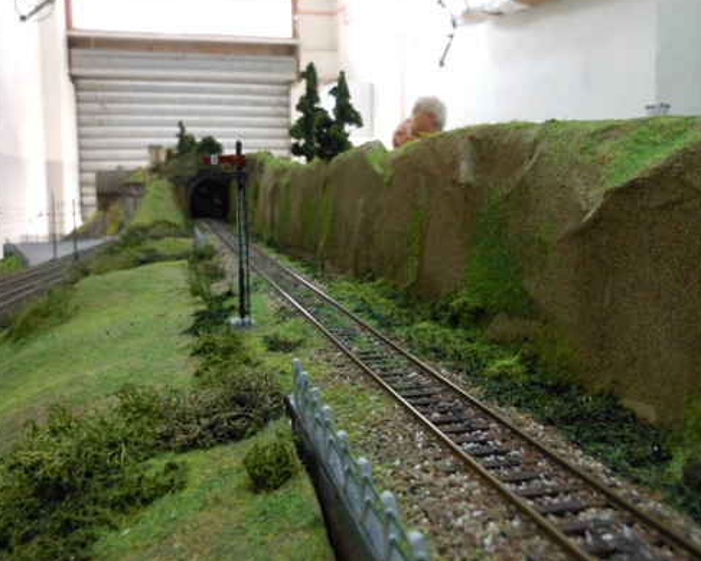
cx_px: 384
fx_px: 747
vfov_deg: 41.0
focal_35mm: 36
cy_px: 234
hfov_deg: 50.2
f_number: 3.7
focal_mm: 5
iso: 400
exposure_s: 1/15
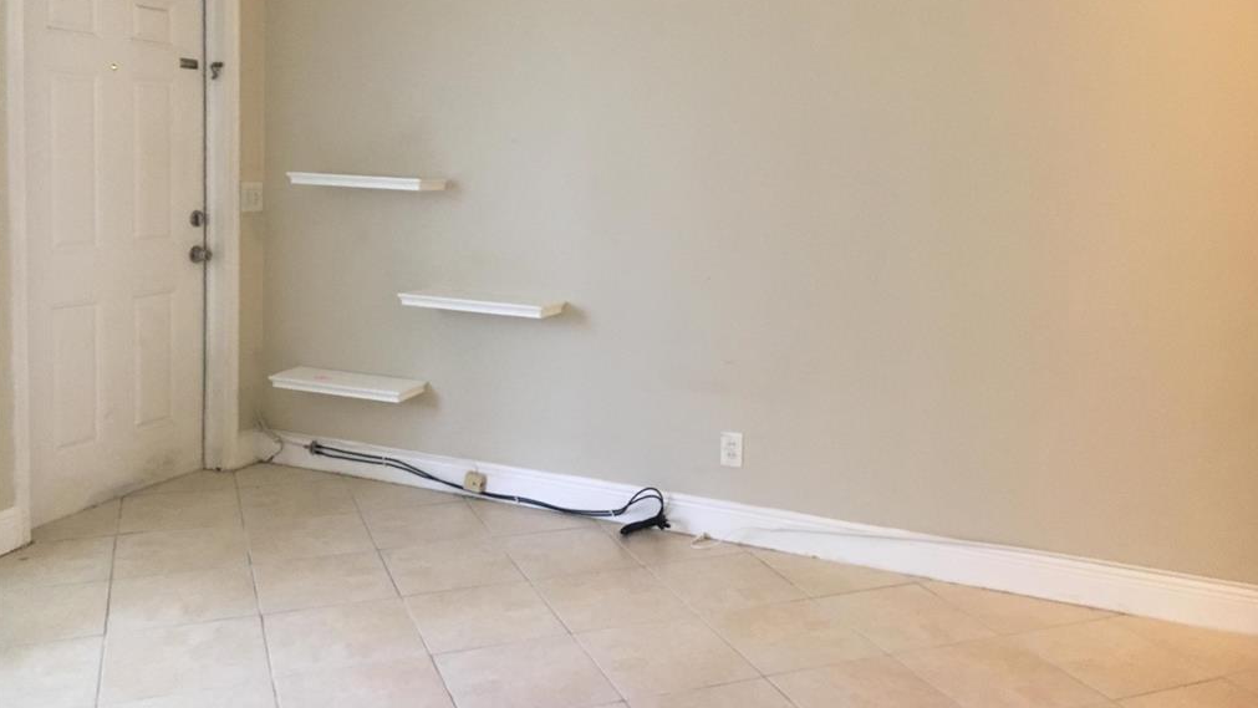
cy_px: 250
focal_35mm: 32
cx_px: 631
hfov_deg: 61.0
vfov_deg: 36.4
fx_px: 1068
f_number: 2.2
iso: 125
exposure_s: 1/30
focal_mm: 4.15
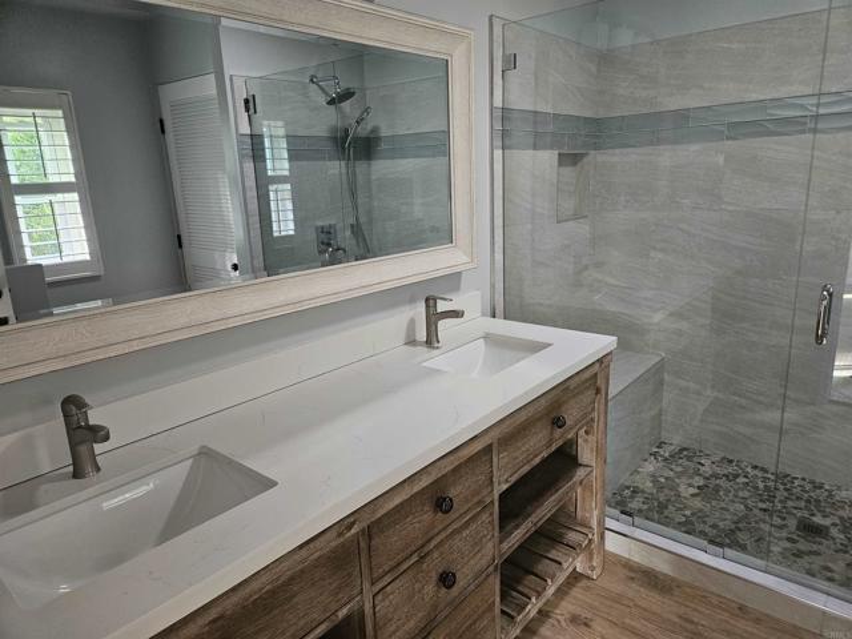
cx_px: 426
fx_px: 566
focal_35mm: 23
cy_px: 320
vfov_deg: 58.9
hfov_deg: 73.9
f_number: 1.8
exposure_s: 1/40
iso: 500
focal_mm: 5.4
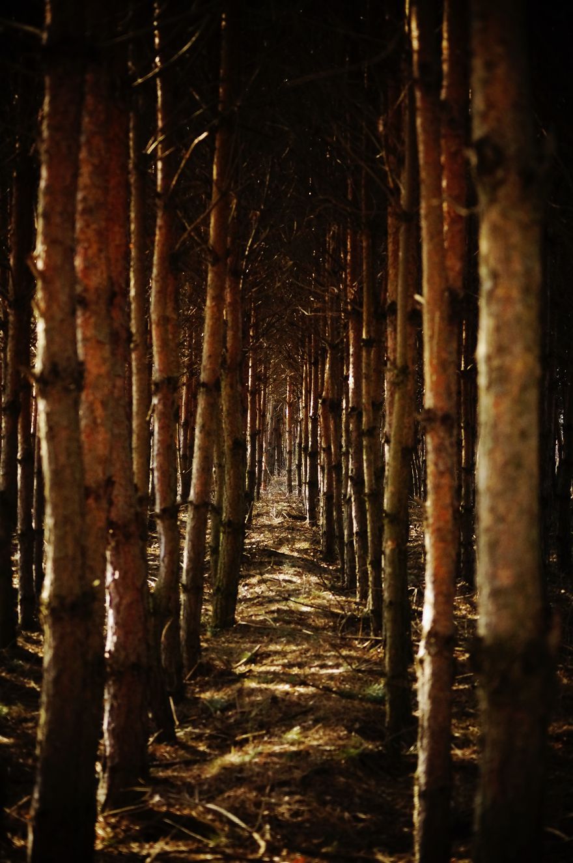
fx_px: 1962
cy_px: 432
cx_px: 286
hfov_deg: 16.6
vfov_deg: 24.8
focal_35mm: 82
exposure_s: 1/640
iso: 800
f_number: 5
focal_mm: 55
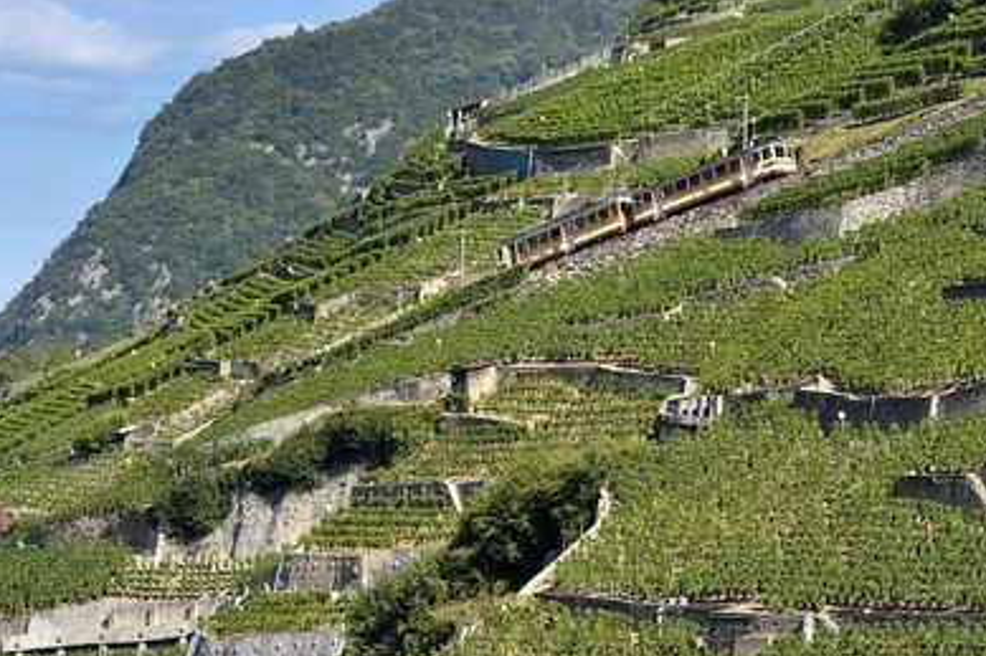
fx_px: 5913
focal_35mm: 216
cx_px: 522
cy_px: 350
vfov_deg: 6.4
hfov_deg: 9.5
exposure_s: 1/250
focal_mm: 200
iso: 200
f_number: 11
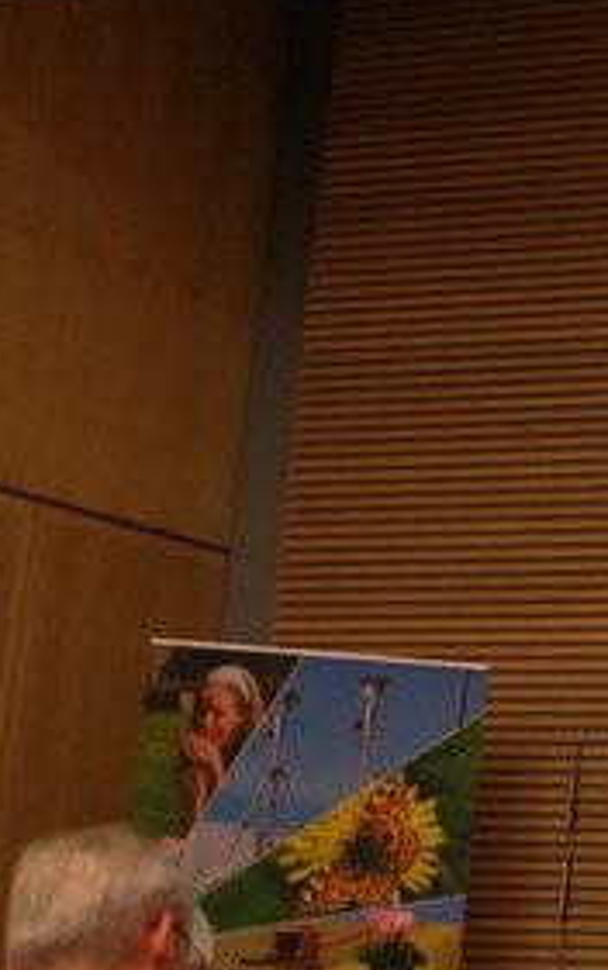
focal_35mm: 102
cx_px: 1320
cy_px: 552
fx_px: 2700
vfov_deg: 20.4
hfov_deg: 11.3
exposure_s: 1/40
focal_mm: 24
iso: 400
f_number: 4
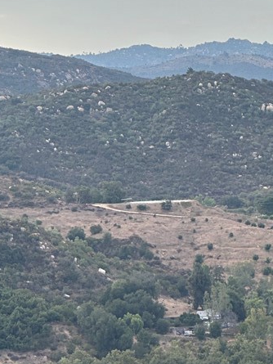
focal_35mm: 177
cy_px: 328
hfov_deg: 8.4
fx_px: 1860
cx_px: 202
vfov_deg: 11.1
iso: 32
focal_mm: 9
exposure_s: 1/135
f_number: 2.8
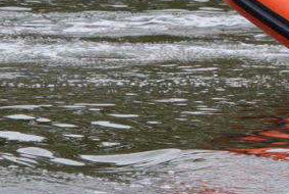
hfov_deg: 3.0
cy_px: -56
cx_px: 466
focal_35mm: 679
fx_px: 5456
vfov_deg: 2.0
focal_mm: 110
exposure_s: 1/400
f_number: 5
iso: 200
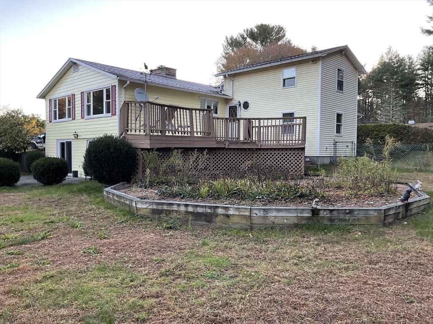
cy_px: 162
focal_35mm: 29
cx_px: 216
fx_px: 363
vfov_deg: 48.2
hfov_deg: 61.7
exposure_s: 1/120
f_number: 1.8
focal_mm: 3
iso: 25
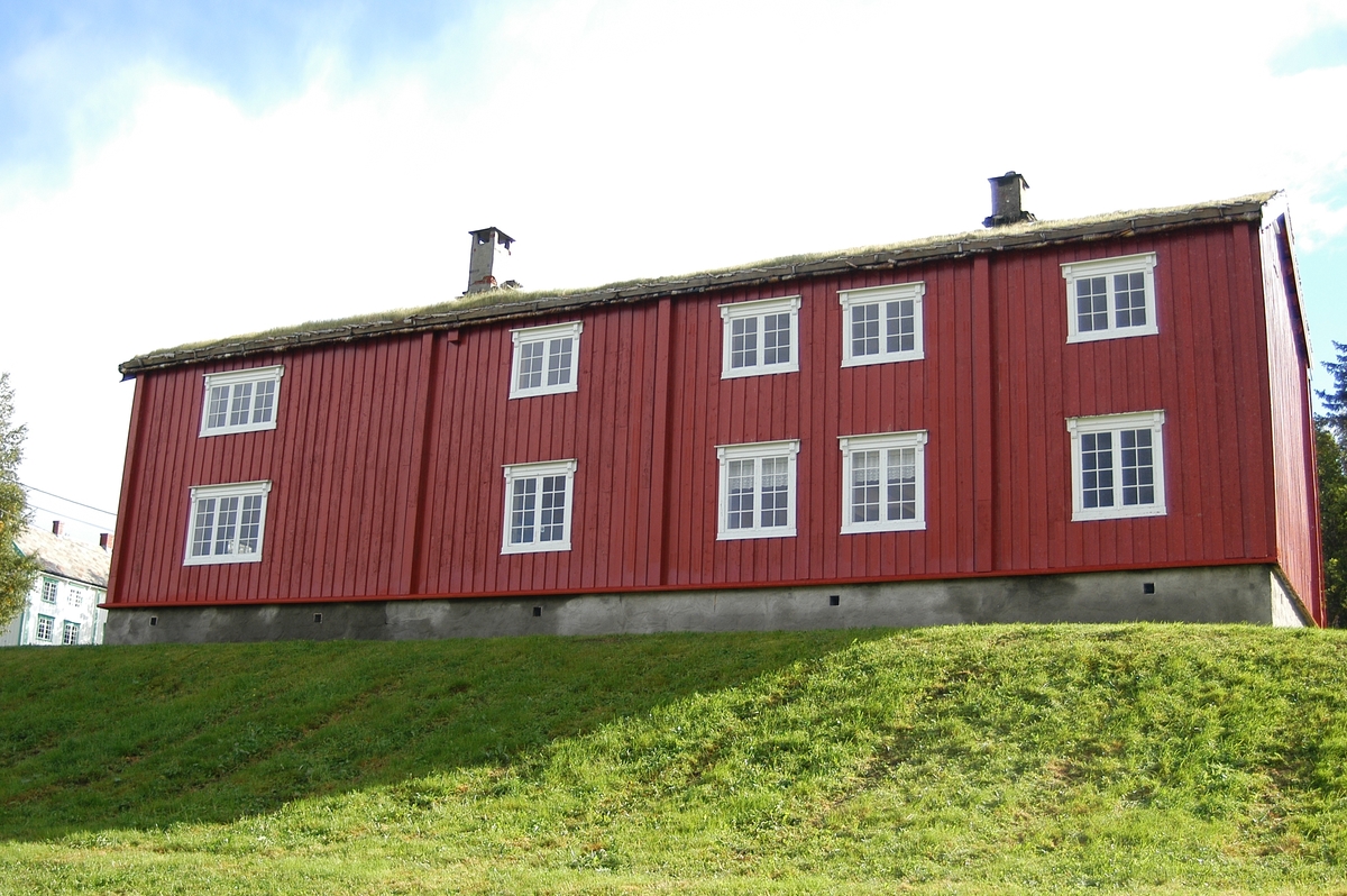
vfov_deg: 31.8
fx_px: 1570
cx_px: 674
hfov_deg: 46.4
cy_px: 448
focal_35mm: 42
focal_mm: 28
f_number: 3.5
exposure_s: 1/640
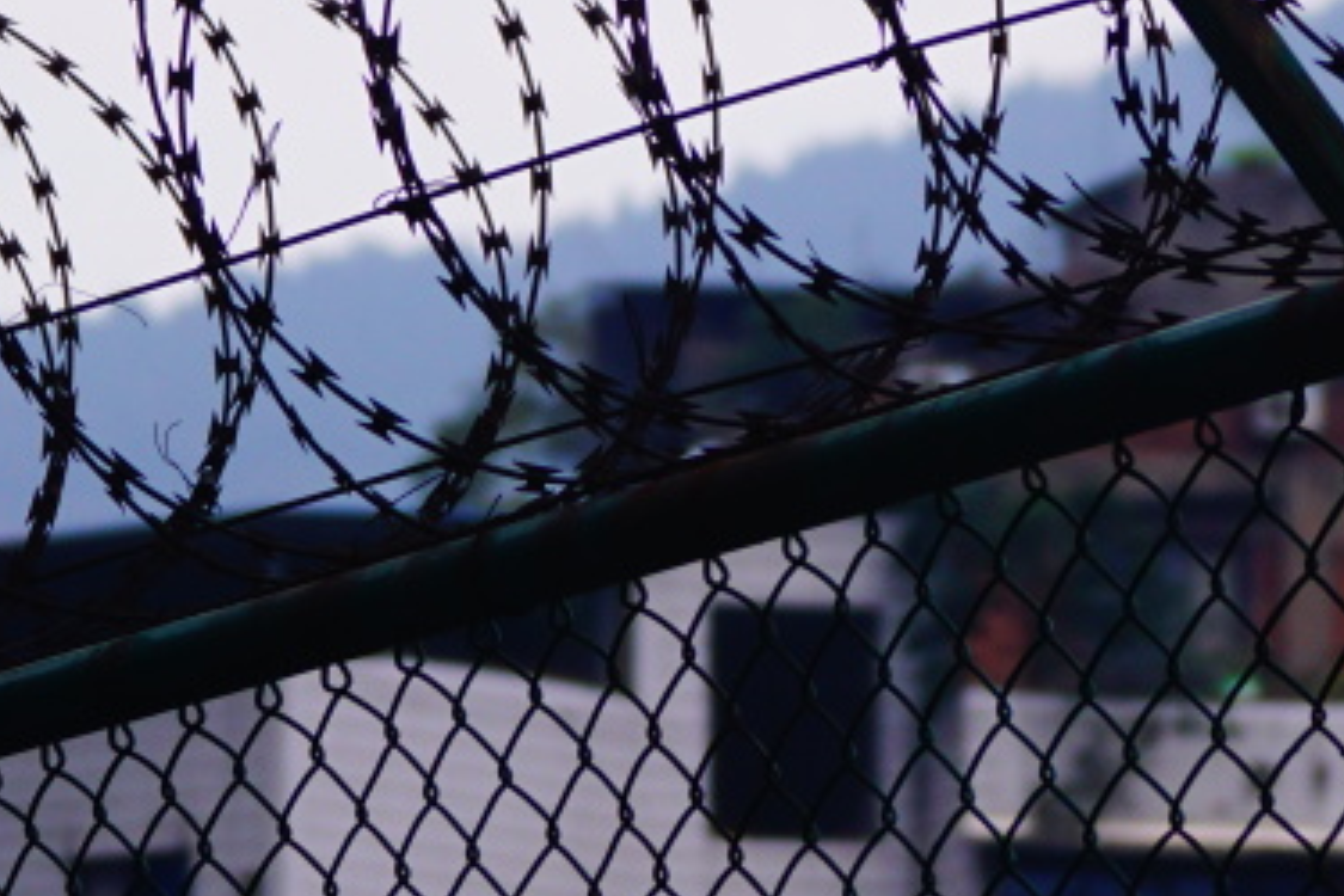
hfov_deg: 6.1
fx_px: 12543
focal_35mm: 336
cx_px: 706
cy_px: -100
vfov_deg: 4.1
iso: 250
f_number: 4.5
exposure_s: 1/350
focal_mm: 70
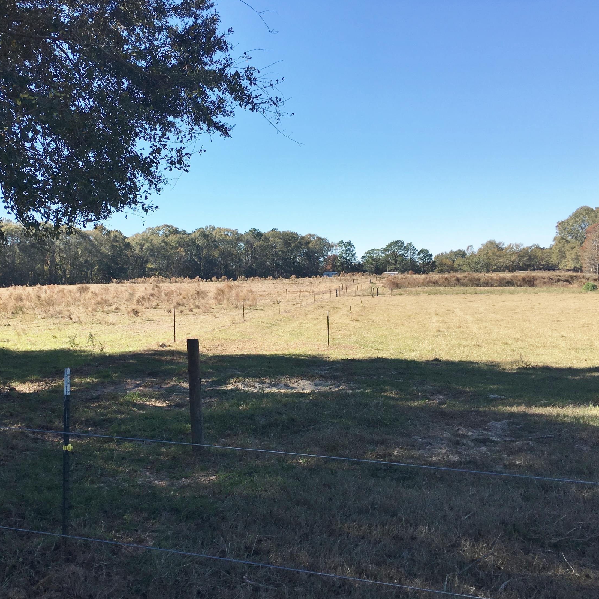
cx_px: 216
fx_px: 685
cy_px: 300
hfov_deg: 46.7
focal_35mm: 35
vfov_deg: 47.2
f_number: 2.2
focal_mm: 4.15
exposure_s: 1/1012
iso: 25
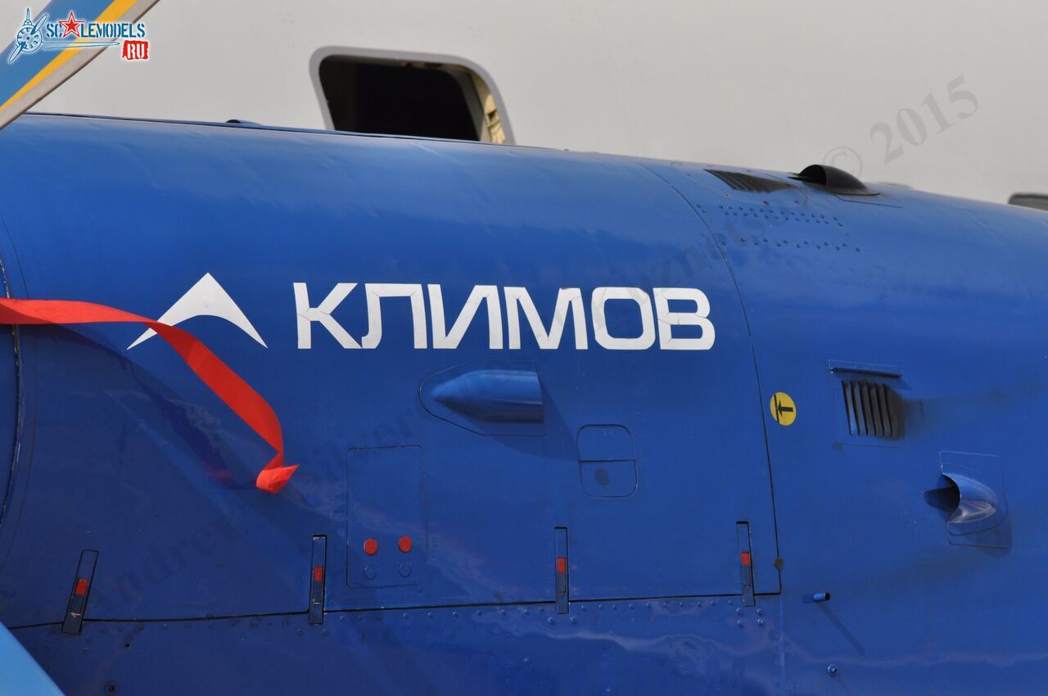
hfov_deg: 8.9
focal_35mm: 232
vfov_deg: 5.9
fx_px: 6760
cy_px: 348
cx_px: 524
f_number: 8
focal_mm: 155
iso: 200
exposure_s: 1/1000
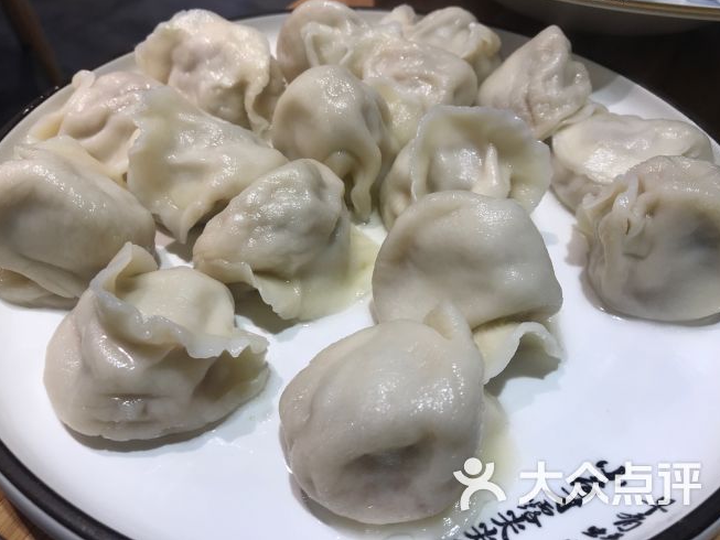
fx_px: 624
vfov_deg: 46.8
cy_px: 252
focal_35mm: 30
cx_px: 344
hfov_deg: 59.9
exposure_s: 1/50
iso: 25
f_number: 1.8
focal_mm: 3.99
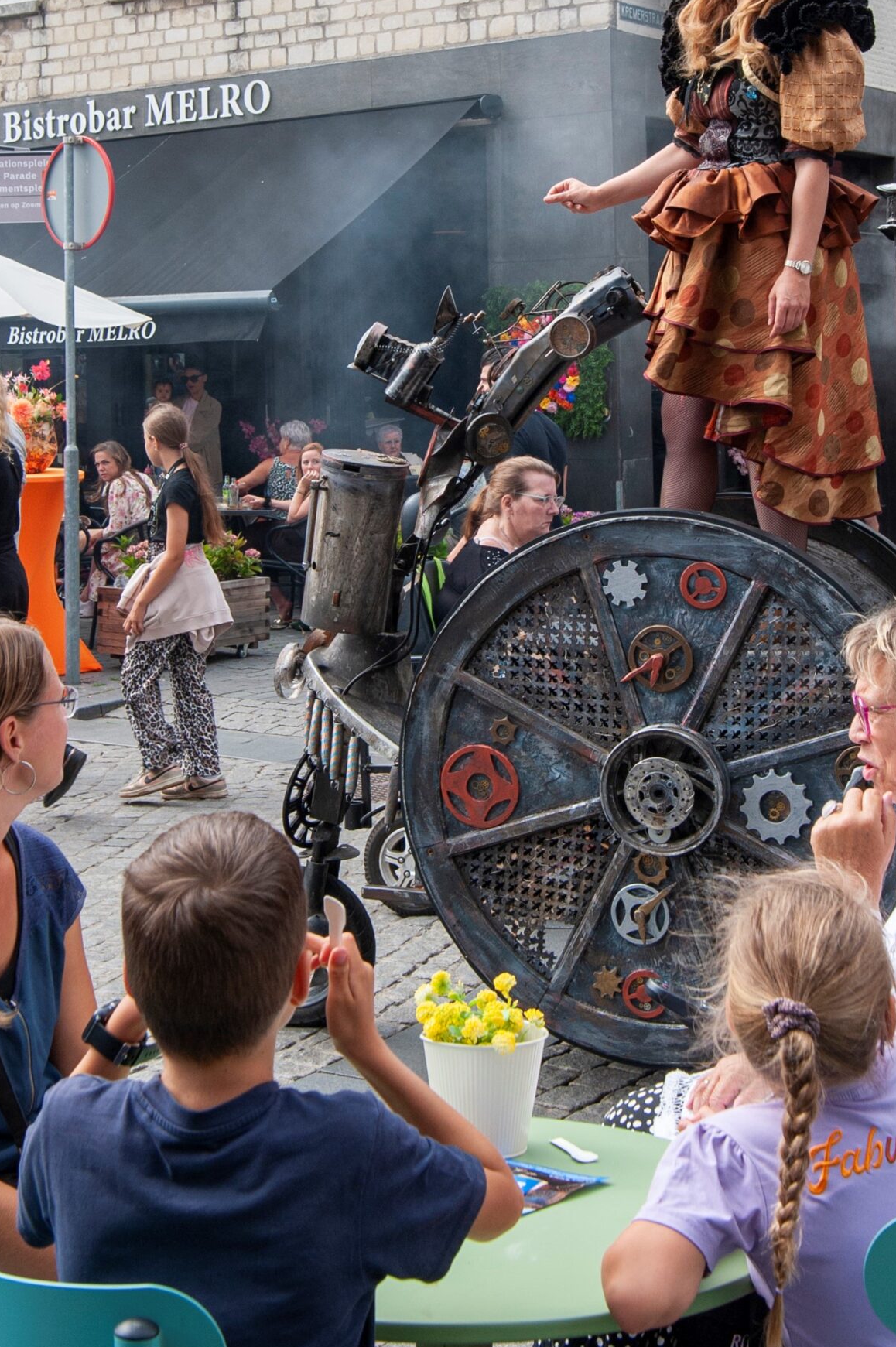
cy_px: 461
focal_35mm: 50
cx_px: 431
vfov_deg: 39.2
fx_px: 1869
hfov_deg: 26.9
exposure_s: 1/400
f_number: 10
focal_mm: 34
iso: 400
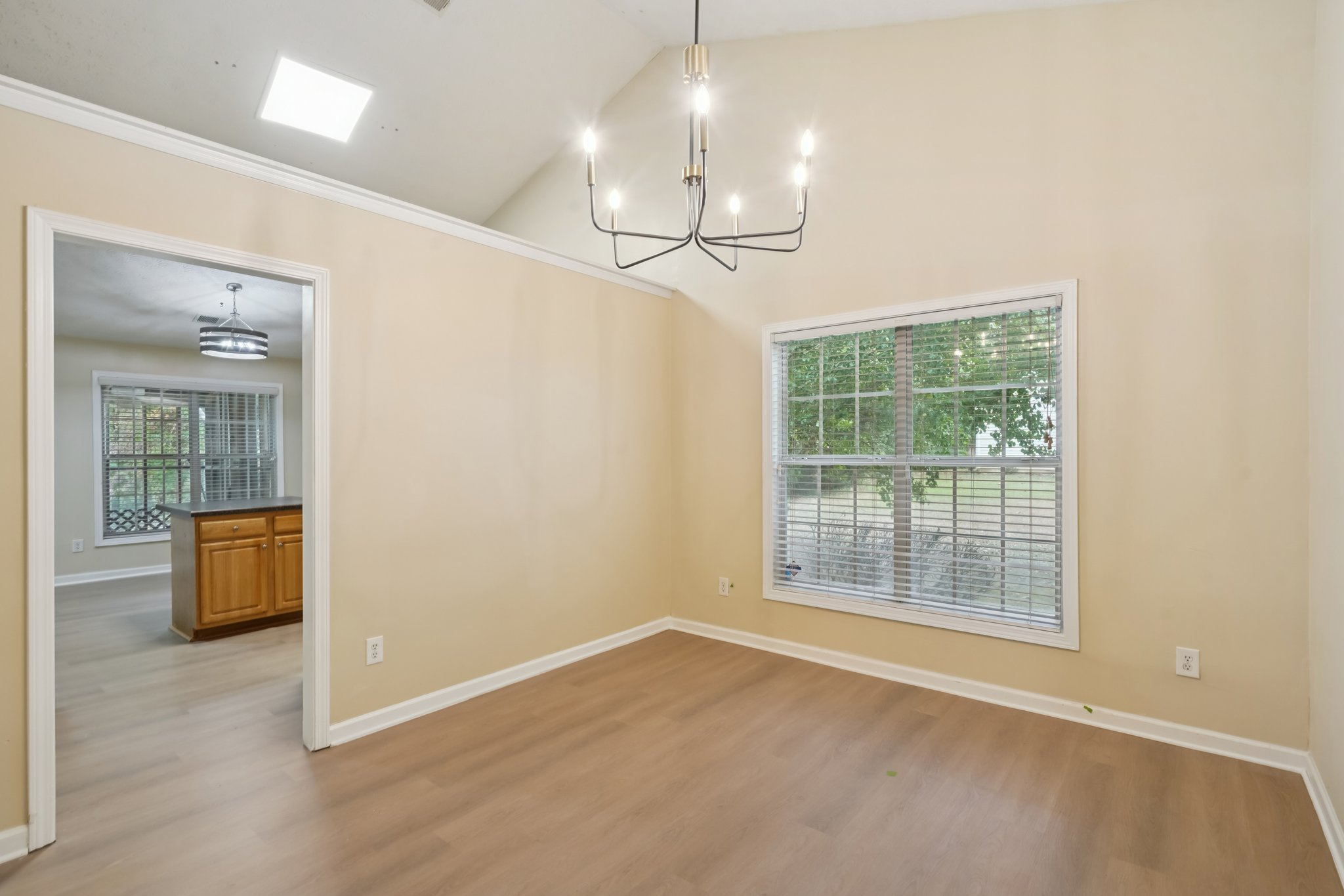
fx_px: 597
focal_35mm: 16
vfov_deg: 73.7
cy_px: 448
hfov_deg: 96.7
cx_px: 672
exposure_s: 1/6
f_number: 9
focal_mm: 16
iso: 400
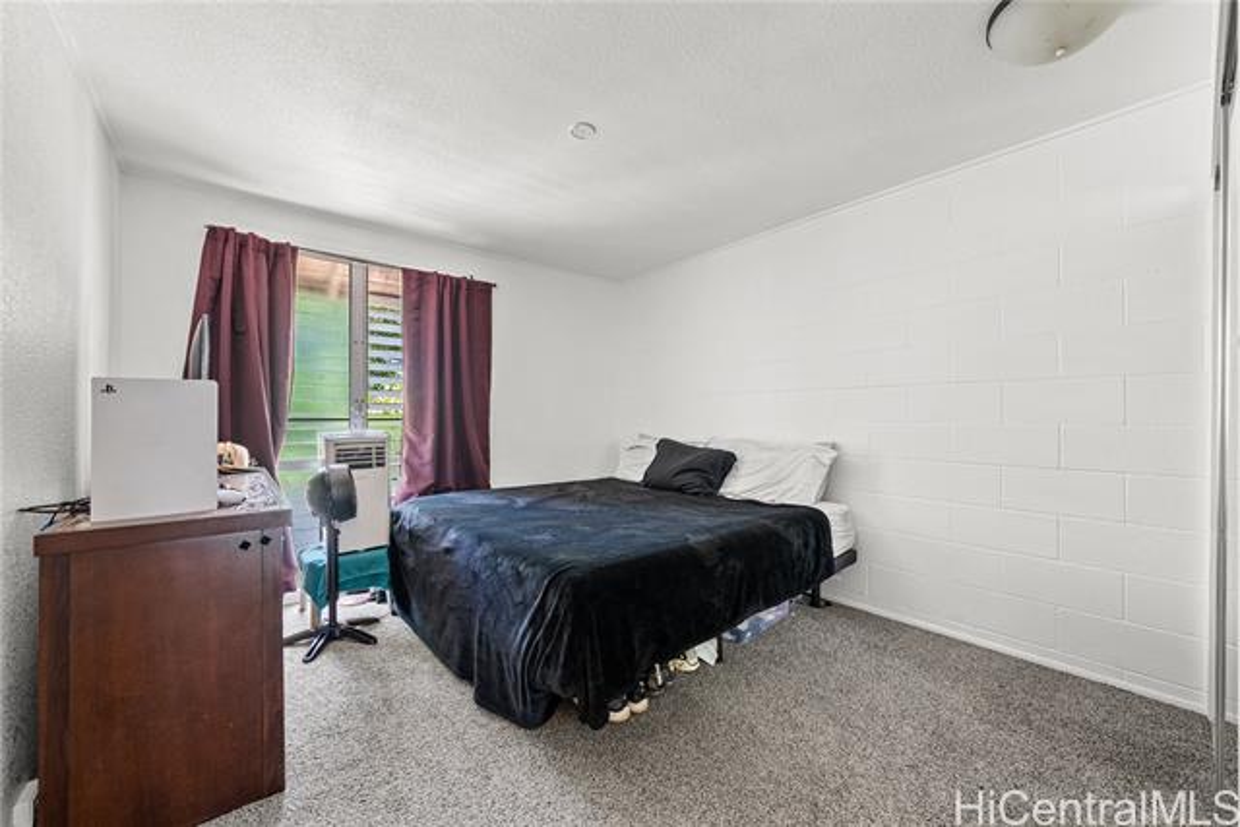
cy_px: 414
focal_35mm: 14
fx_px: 482
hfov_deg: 104.2
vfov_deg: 81.2
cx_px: 620
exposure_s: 1.6
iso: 400
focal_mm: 14
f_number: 8
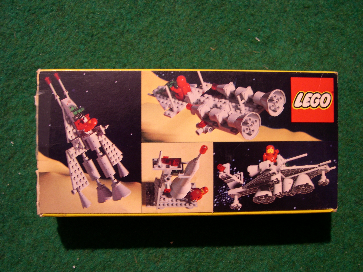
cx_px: 182
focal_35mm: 38
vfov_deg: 37.7
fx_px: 398
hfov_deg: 49.0
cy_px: 136
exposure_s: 1/5.1
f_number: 2.8
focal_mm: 8
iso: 100
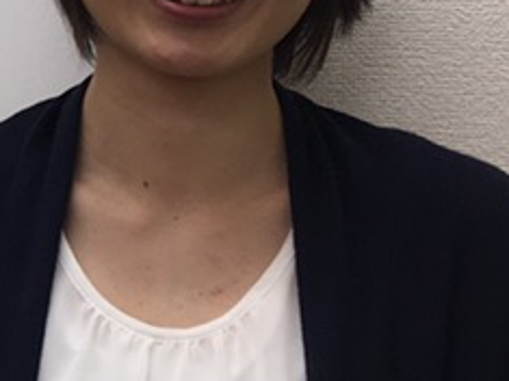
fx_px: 2175
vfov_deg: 10.0
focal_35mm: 148
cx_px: -541
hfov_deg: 11.8
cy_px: 45
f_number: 2.2
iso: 25
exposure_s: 1/60
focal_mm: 4.15
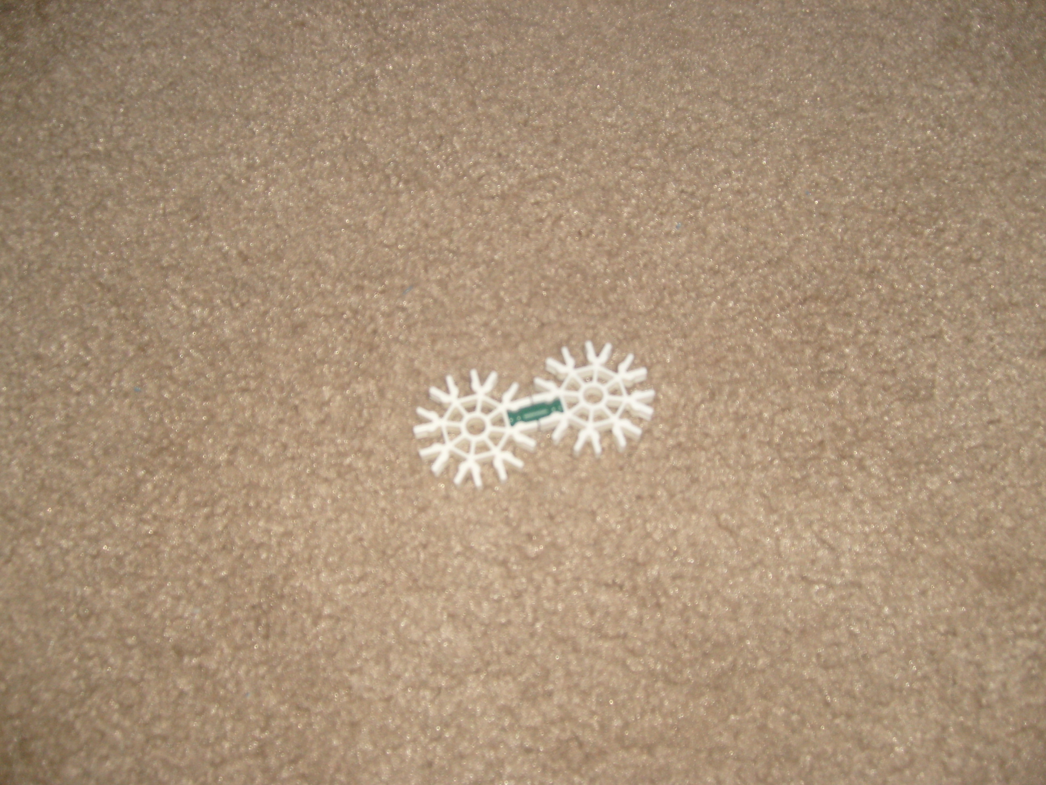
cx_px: 523
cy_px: 392
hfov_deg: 52.6
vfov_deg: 40.7
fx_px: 1058
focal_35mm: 35
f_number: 2.8
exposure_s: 1/45
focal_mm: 5.8
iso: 100
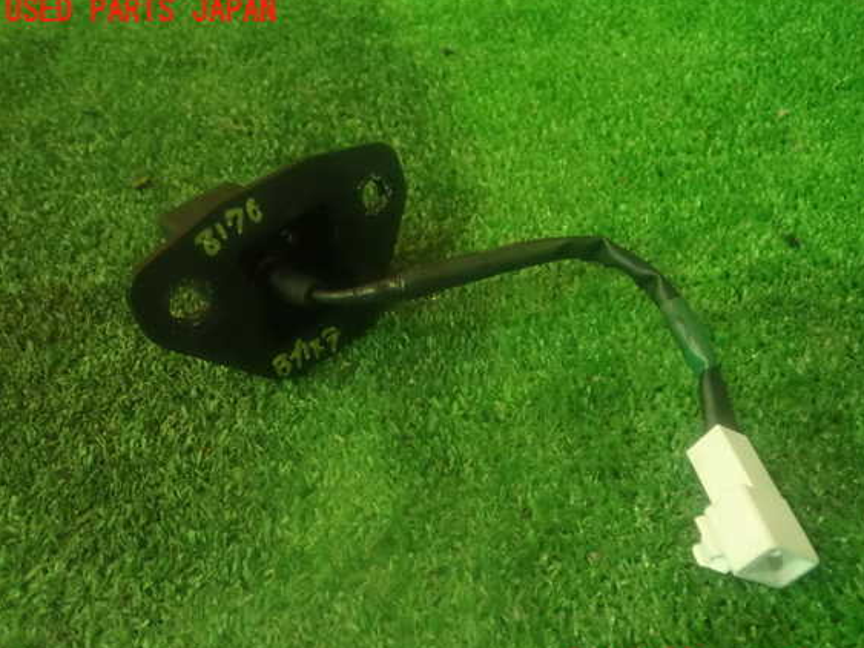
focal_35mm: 32
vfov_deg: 44.1
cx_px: 457
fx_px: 799
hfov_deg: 56.8
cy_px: 338
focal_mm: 5.5
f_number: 2.3
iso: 1600
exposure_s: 1/25
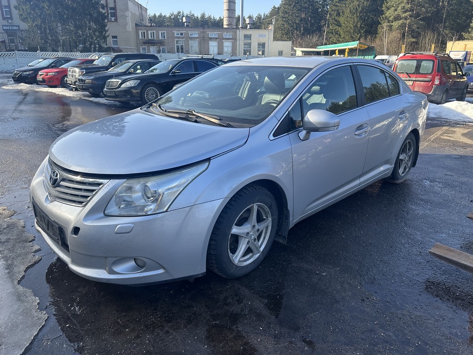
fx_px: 328
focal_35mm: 24
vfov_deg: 56.8
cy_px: 178
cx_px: 236
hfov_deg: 71.6
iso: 80
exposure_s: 1/1198
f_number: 1.78
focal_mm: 6.86
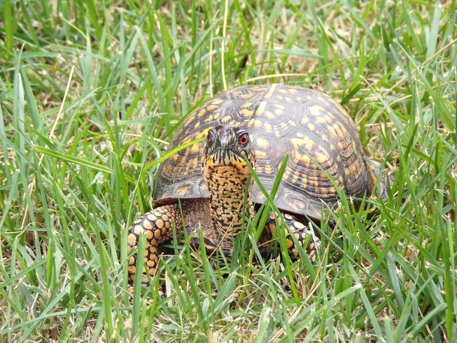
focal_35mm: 307
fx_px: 4053
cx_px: 228
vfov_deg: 4.8
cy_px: 172
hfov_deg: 6.5
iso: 187
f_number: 5.3
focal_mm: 55.1
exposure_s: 1/100
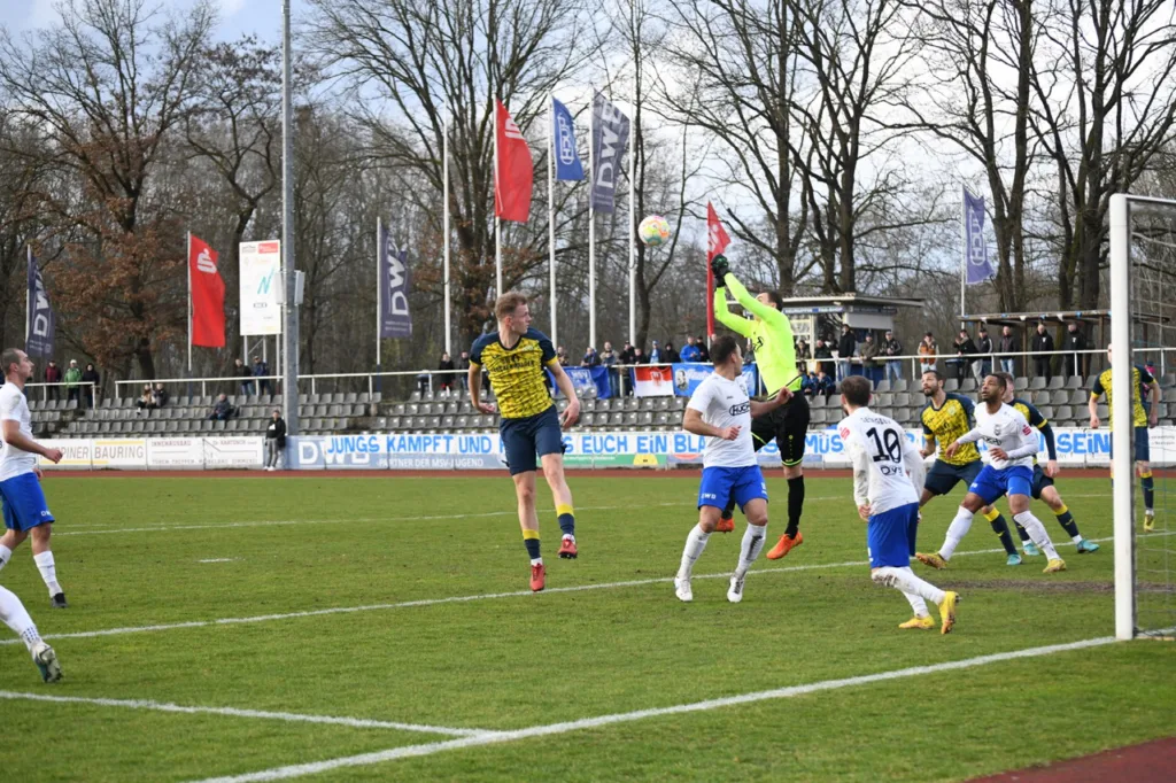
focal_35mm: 86
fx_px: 2808
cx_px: 588
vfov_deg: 15.9
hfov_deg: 23.7
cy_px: 392
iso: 2200
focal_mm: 86
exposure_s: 1/3200
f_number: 4.5
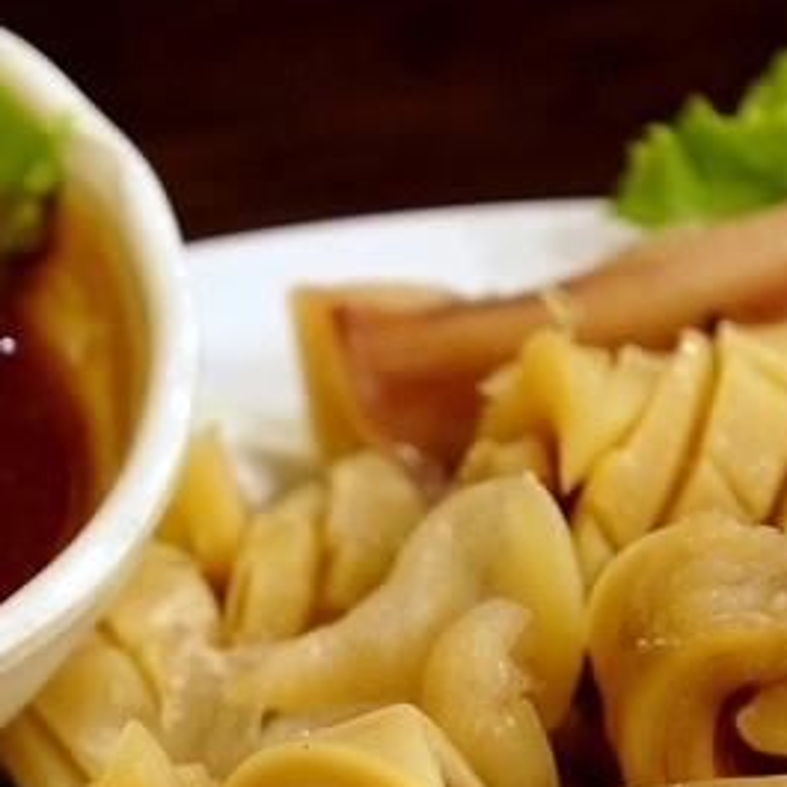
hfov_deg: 10.1
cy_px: 910
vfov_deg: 10.0
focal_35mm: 173
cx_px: 333
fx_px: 4441
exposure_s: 1/40
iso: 640
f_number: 4.5
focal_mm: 35
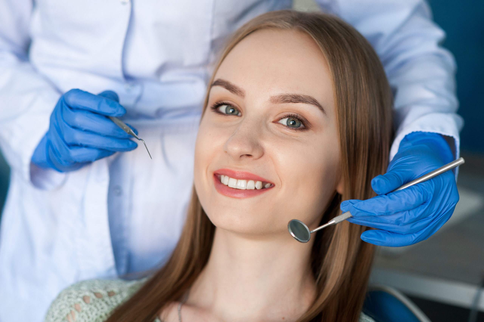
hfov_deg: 23.9
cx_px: 242
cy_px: 161
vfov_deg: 16.0
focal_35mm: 85
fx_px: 1142
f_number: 2.8
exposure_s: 1/160
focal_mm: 85
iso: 800
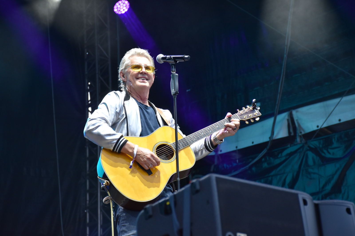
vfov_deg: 12.2
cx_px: 178
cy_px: 118
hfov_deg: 18.2
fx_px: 1109
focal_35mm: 112
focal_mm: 75
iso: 800
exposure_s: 1/200
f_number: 5
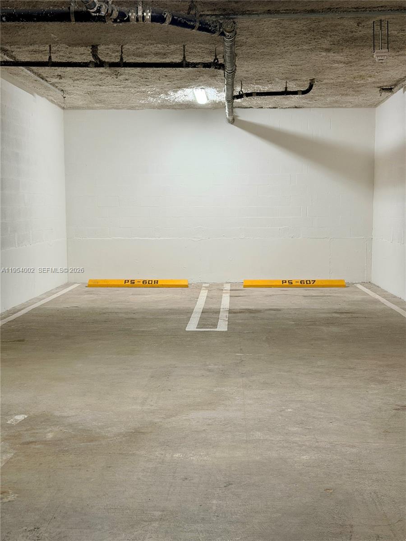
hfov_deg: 30.3
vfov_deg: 39.7
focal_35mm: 48
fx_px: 751
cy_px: 270
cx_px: 203
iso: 200
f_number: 1.78
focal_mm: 6.76
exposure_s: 1/60
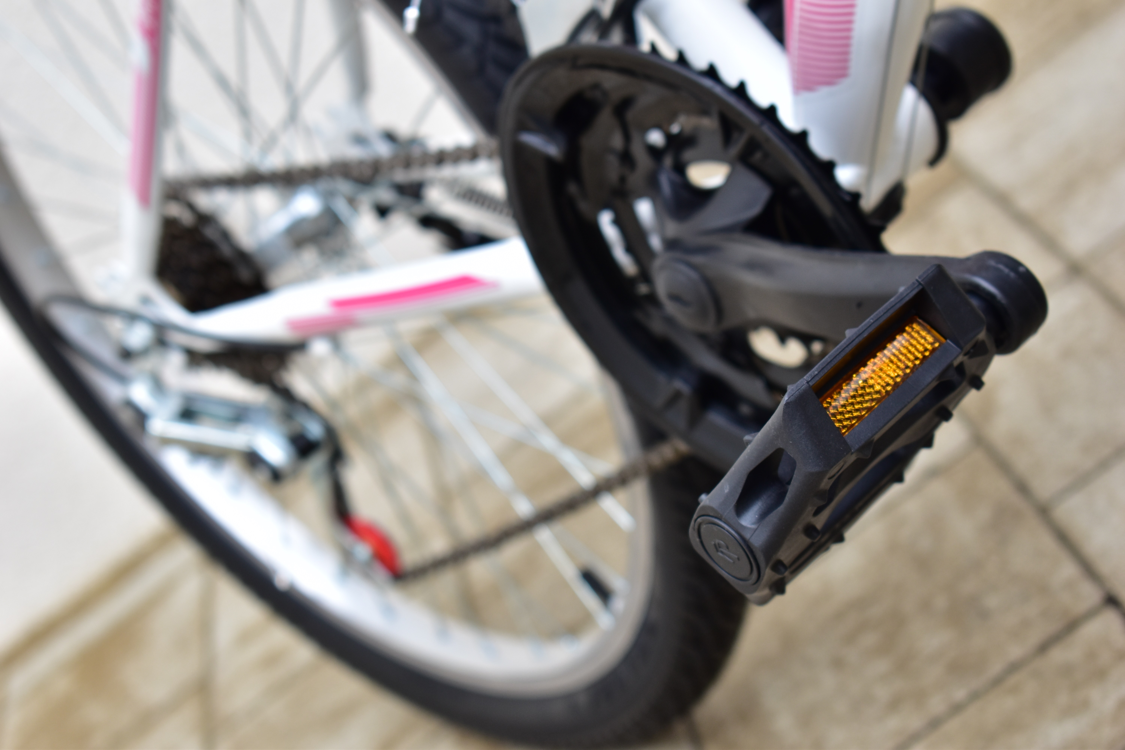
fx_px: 2578
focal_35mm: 82
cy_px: 375
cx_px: 562
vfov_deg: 16.6
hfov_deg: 24.6
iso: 400
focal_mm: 55
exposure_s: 1/100
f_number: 5.6
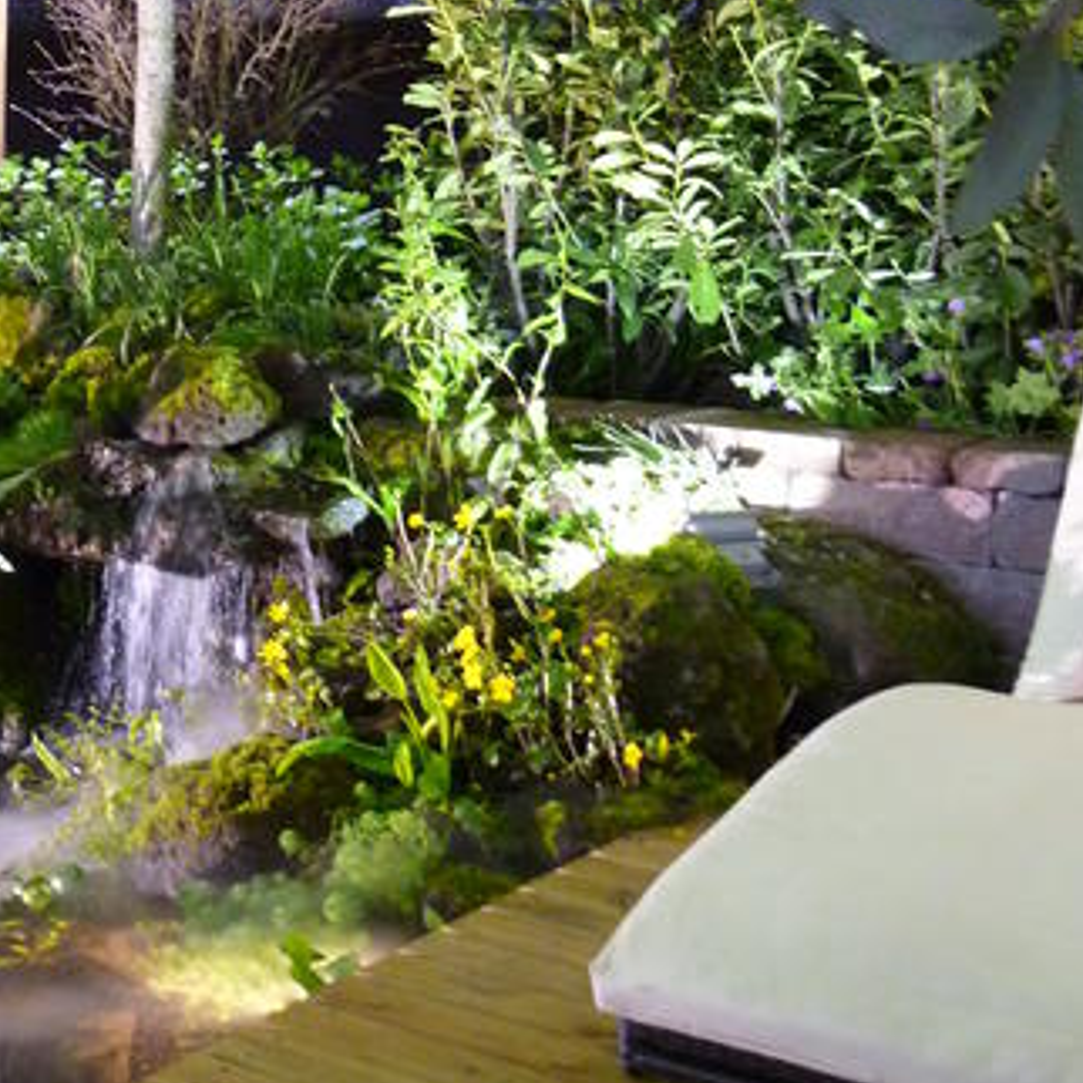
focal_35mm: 58
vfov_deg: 28.4
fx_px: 2053
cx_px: 293
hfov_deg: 29.2
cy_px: 114
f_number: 2.8
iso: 400
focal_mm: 5.5
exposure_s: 1/10
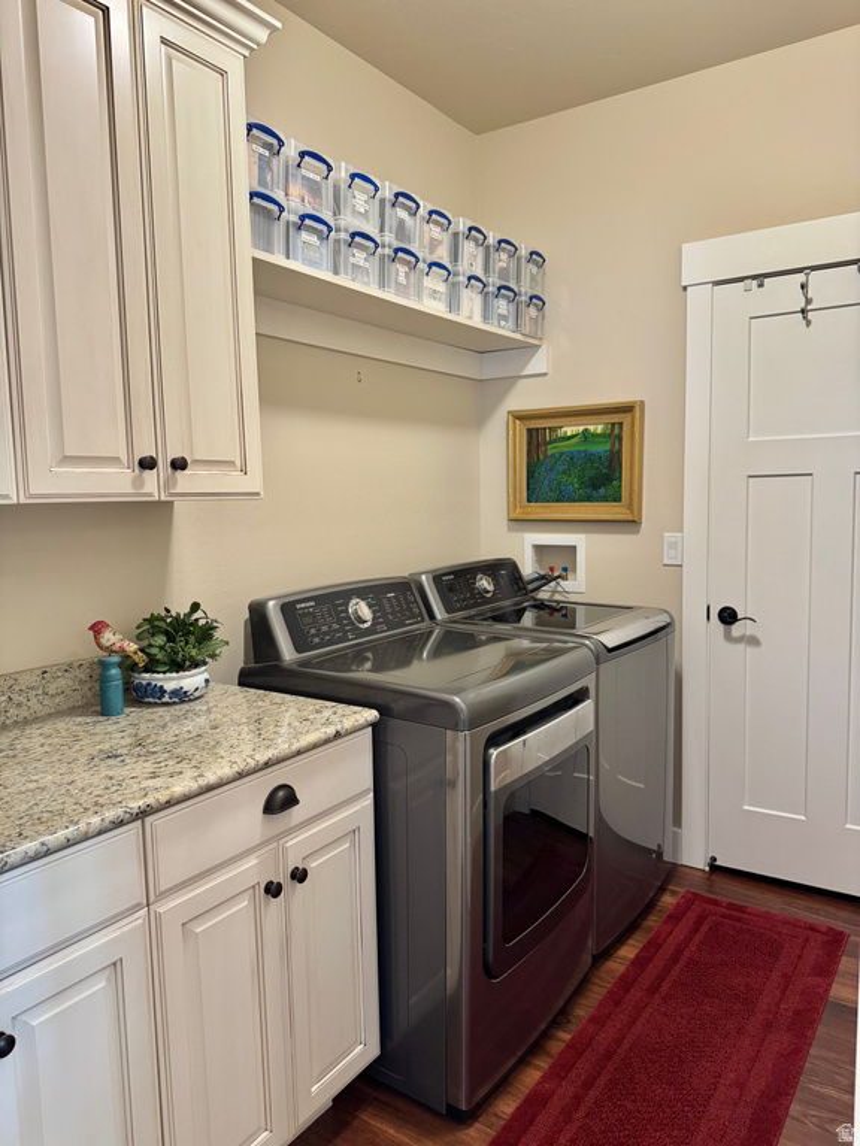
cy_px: 573
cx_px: 430
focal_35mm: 24
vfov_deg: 71.6
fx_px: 795
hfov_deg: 56.8
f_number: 1.78
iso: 250
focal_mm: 6.76
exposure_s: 1/60
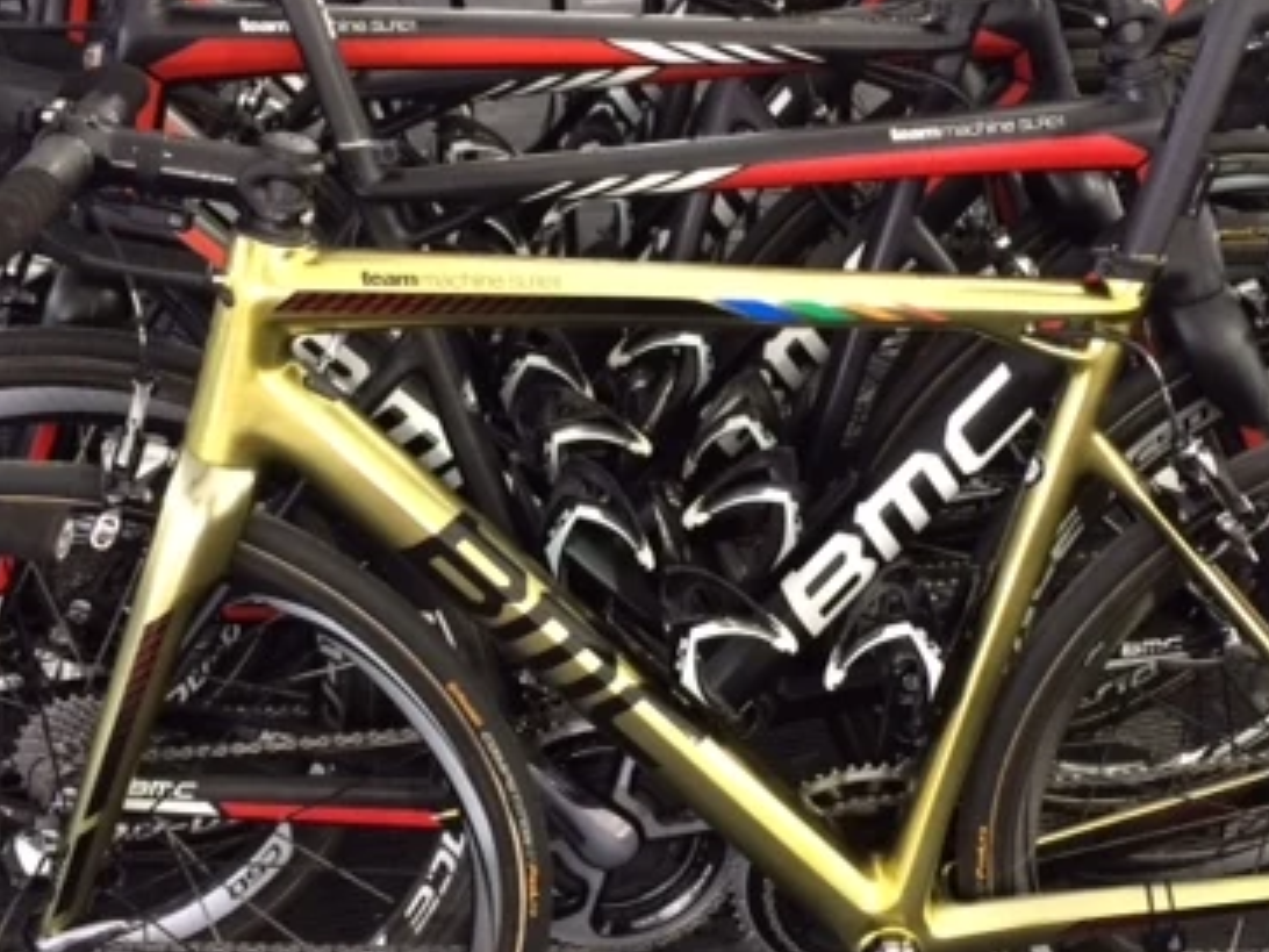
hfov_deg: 37.5
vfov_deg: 28.5
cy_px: 523
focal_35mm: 51
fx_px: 1870
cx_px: 694
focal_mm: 4.15
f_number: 2.2
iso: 250
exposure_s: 1/30
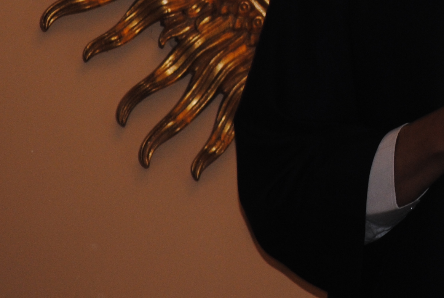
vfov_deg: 2.2
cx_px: 480
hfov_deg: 3.3
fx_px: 7690
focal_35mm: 623
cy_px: -122
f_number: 4.8
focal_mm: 125
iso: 200
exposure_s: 1/60
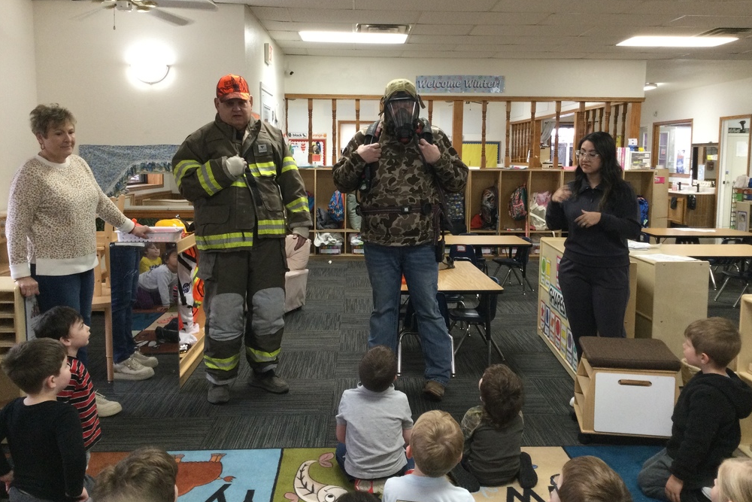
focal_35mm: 33
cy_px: 227
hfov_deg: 57.2
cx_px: 382
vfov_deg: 39.9
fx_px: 689
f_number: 2.4
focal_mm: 3.3
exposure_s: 1/30
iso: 100
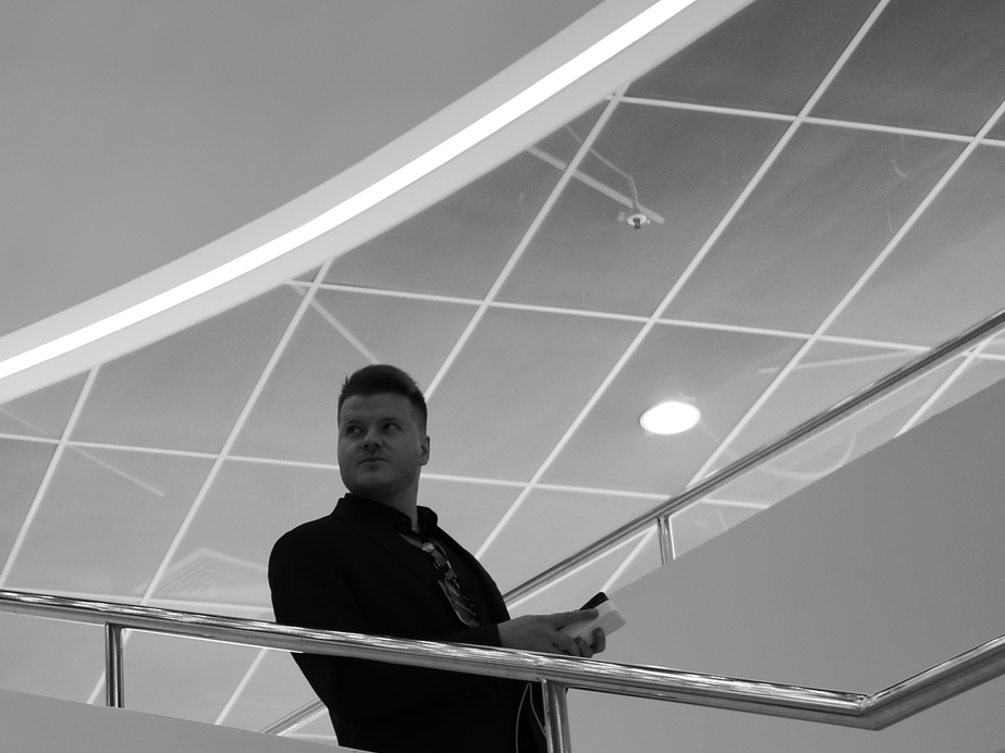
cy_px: 644
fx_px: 3019
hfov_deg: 18.5
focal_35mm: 104
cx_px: 62
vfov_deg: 14.1
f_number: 1.7
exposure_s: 1/400
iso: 200
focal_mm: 25
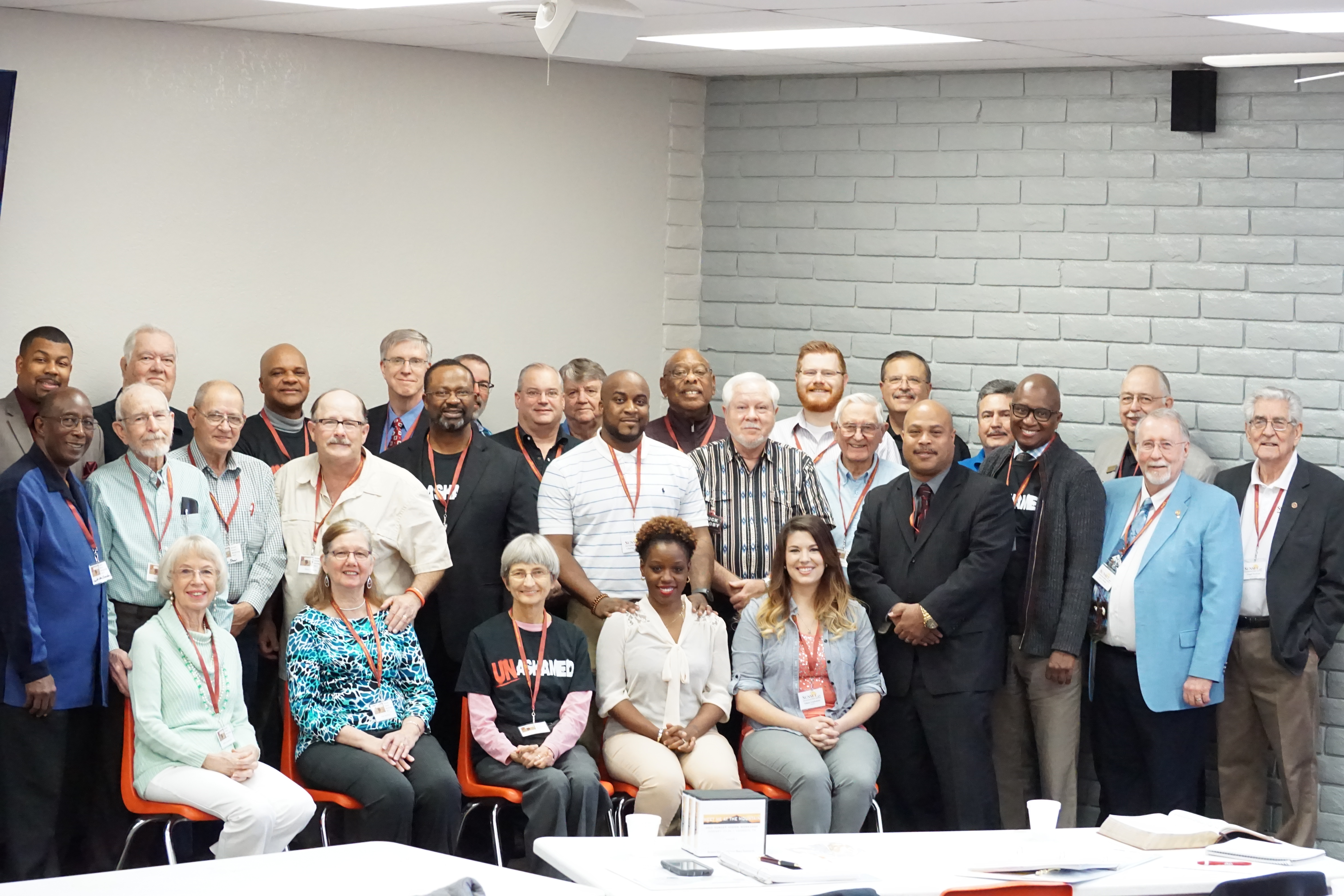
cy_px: 448
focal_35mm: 82
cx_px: 672
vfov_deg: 16.6
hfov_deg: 24.6
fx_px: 3080
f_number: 6.3
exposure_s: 1/160
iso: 6400
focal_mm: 55
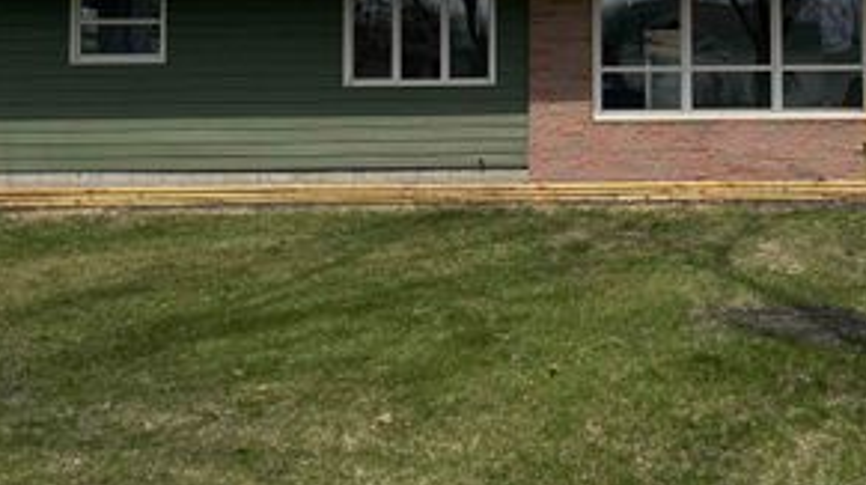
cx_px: 681
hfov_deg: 43.6
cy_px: 55
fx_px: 1032
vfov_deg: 25.7
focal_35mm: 45
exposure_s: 1/6711
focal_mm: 6.76
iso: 80
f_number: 1.78
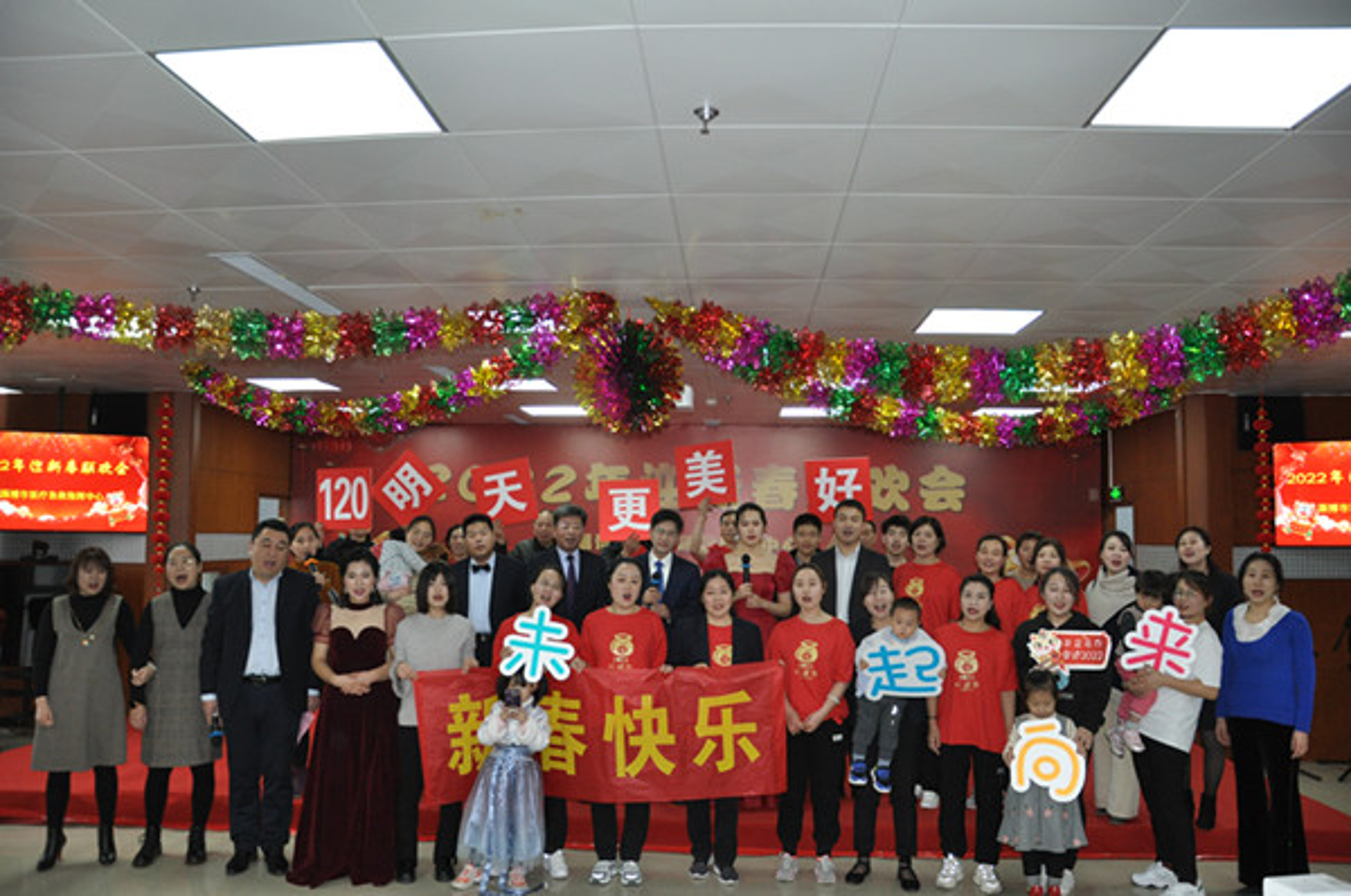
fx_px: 1012
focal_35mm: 27
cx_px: 676
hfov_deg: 67.5
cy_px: 448
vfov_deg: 47.8
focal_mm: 18
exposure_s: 1/60
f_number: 3.5
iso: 800
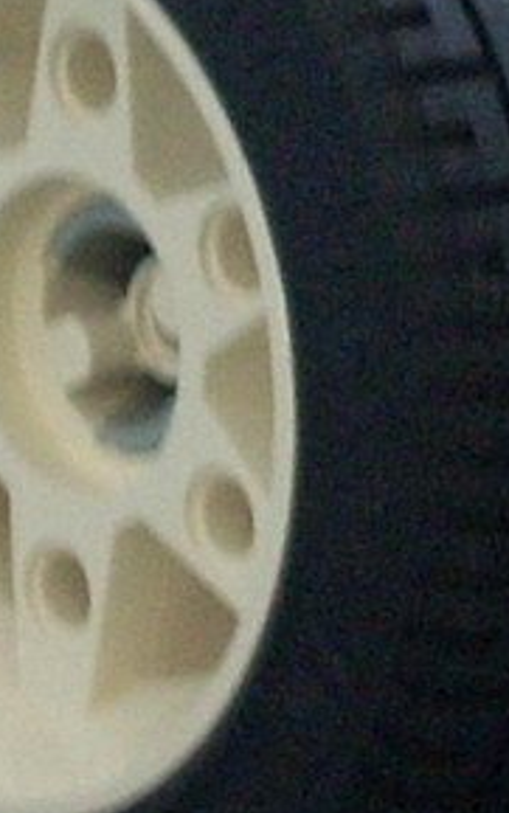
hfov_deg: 4.7
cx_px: 250
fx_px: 6161
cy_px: -79
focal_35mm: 278
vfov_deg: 7.5
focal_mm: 6.2
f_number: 2.8
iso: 200
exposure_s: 1/8.4
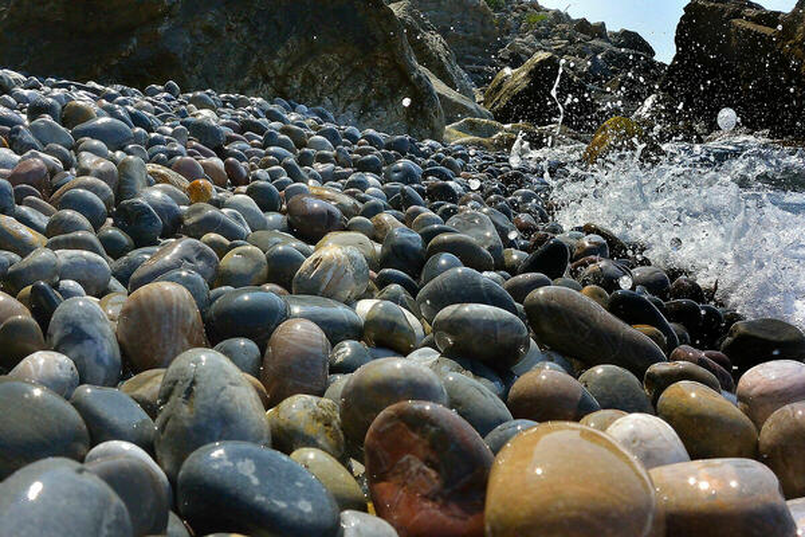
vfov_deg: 45.0
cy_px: 268
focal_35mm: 29
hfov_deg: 63.7
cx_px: 402
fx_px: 648
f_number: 8
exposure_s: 1/2000
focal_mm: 11
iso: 800
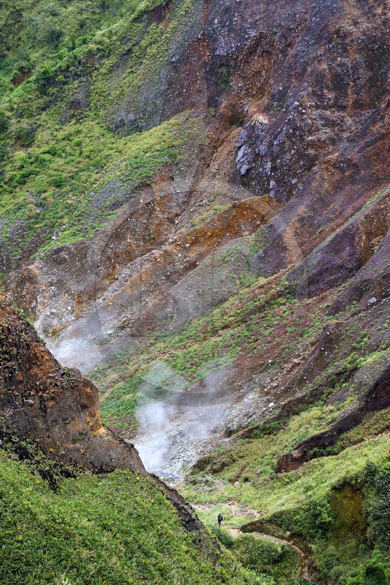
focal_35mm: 65
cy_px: 292
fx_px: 1057
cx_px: 195
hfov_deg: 20.9
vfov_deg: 31.0
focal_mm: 65
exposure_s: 1/100
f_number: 9
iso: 200
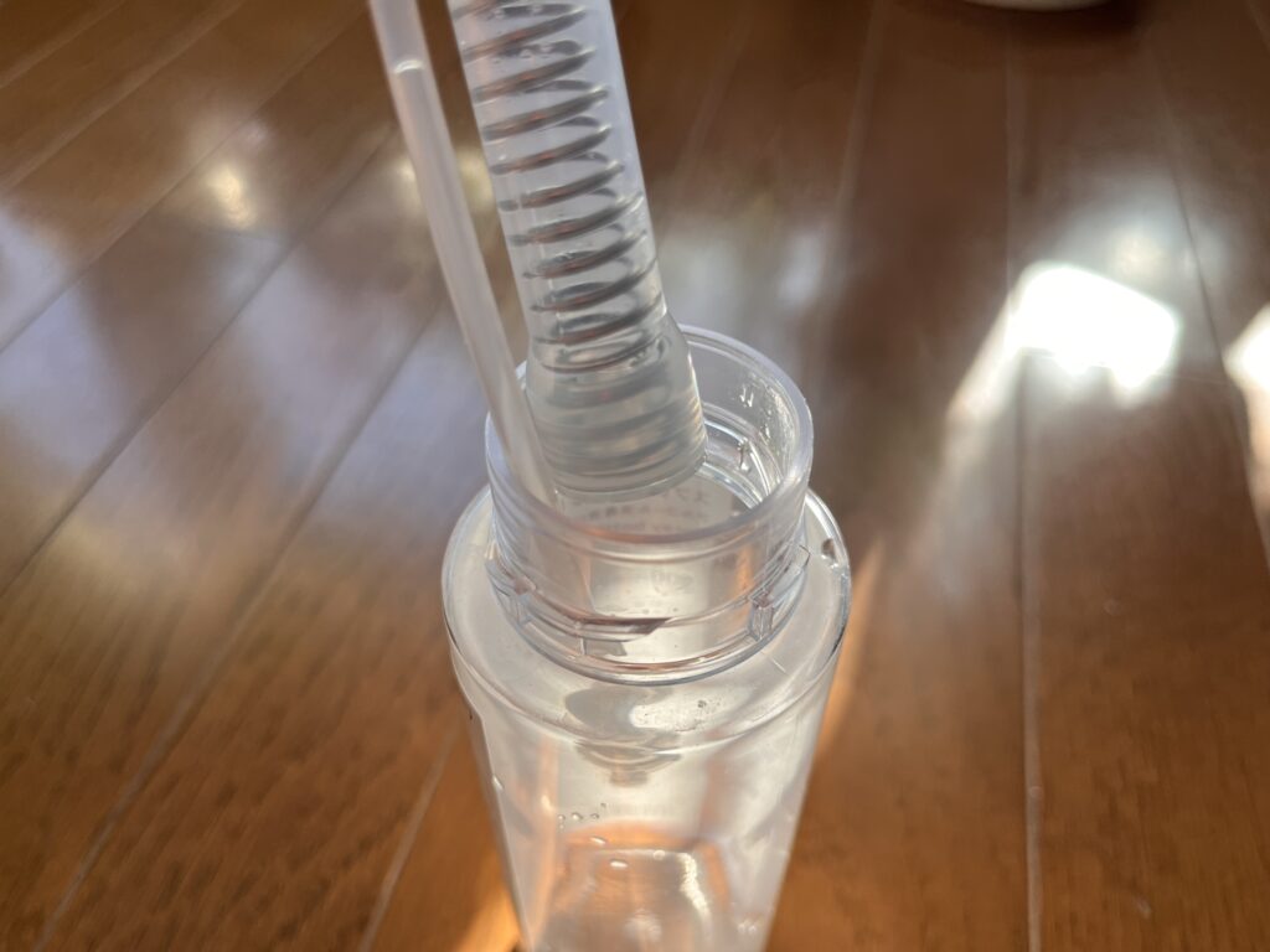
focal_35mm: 26
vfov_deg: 53.1
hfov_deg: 67.3
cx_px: 635
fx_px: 954
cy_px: 476
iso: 40
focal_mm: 5.1
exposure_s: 1/159
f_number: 1.6
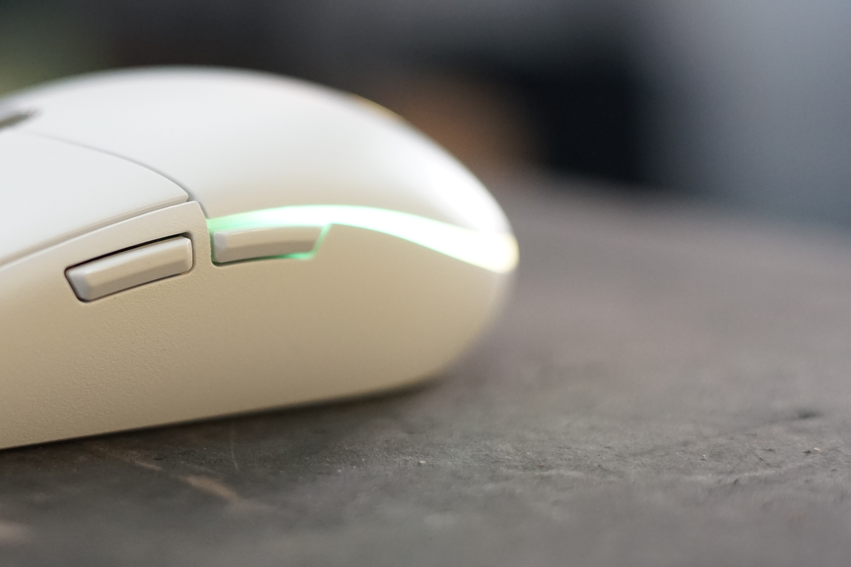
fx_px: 2175
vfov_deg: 14.9
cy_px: 252
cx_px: 176
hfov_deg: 21.9
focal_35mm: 92
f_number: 2.5
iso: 1600
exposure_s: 1/100
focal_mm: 50
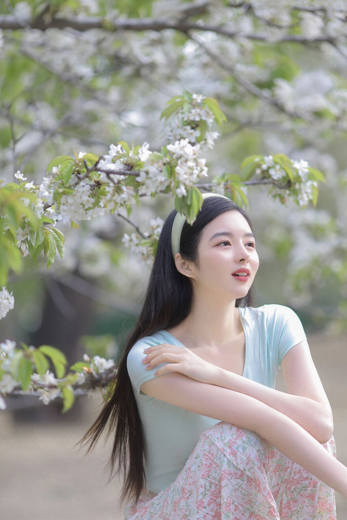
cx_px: 194
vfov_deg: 12.0
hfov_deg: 8.0
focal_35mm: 172
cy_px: 282
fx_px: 2487
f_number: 2
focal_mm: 135
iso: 100
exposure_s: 1/320
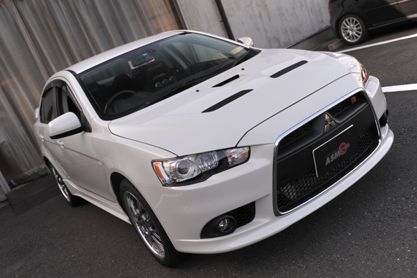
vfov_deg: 36.9
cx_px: 208
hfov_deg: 53.1
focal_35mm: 36
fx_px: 417
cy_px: 139
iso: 200
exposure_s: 1/100
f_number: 5
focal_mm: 36
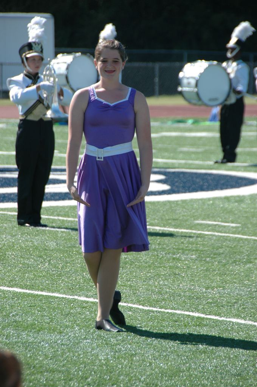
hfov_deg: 4.6
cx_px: 128
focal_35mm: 300
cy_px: 194
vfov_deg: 6.9
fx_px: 3221
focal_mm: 200
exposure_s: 1/500
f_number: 5.6
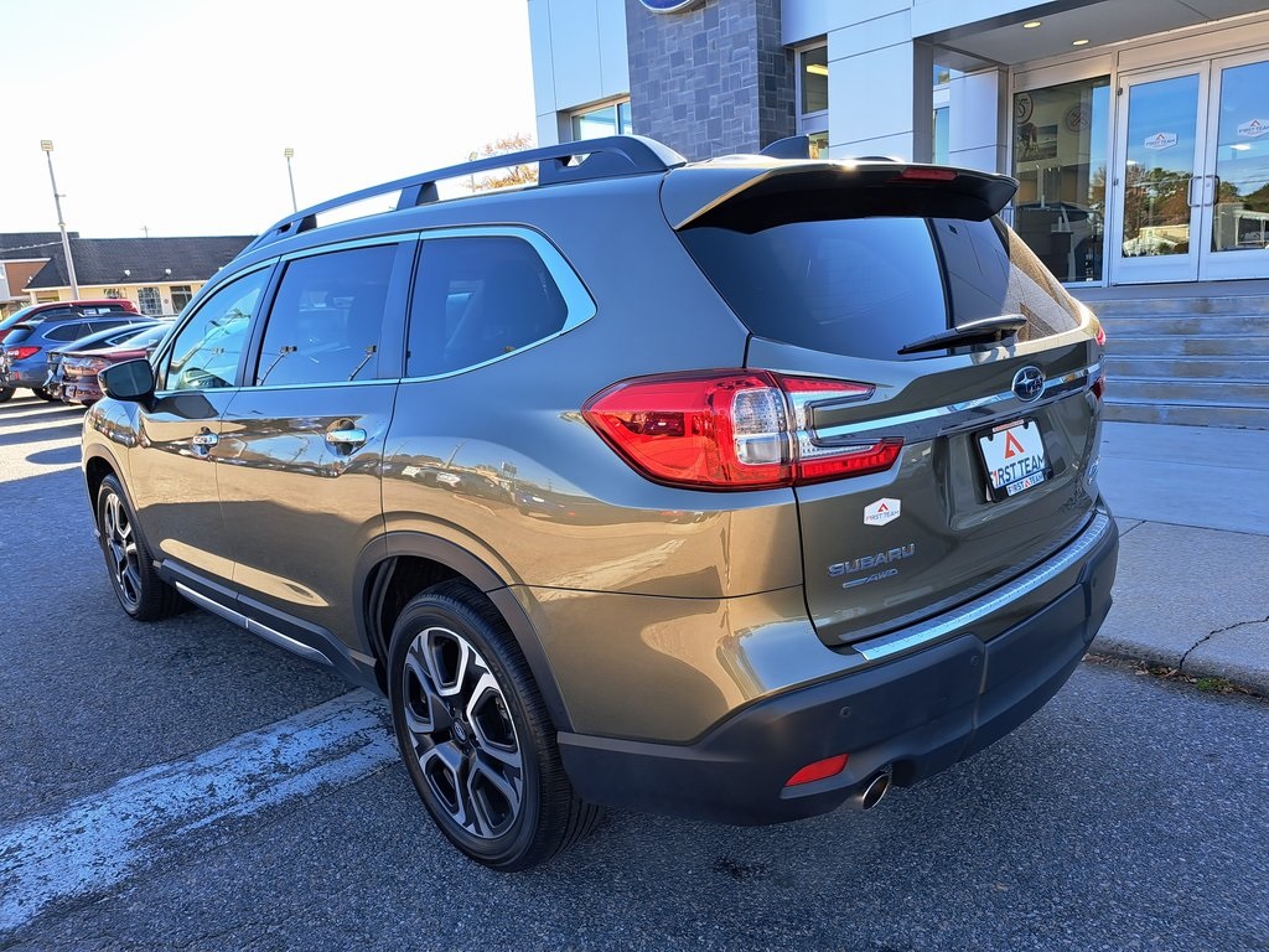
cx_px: 634
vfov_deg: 56.8
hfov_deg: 71.6
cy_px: 476
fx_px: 880
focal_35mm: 24
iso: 50
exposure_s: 1/255
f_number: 1.8
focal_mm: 5.23
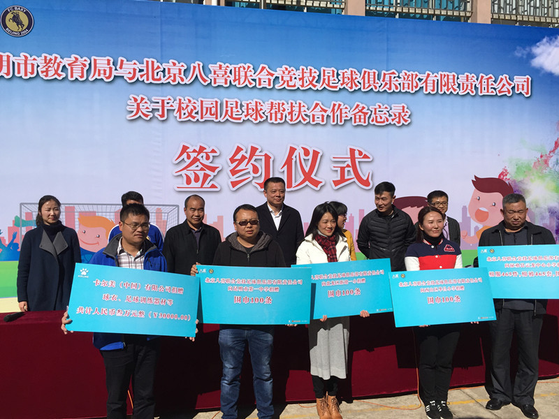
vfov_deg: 48.2
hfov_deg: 61.7
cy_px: 210
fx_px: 468
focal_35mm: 29
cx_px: 280
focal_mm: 4.15
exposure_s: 1/4950
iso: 32
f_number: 2.2
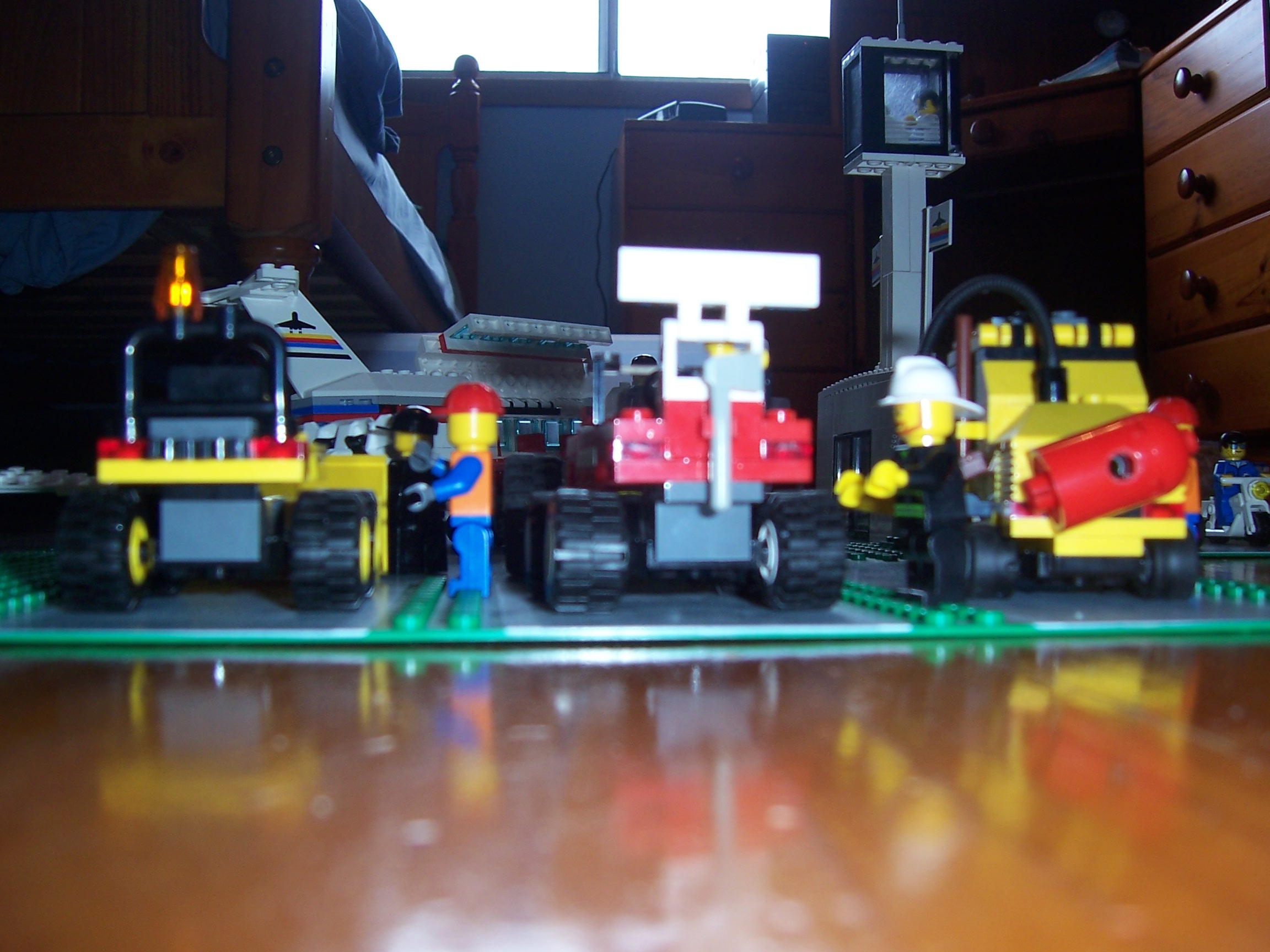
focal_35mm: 36
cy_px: 476
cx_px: 635
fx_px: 1321
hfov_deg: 51.4
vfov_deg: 39.7
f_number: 3
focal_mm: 6
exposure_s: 1/60
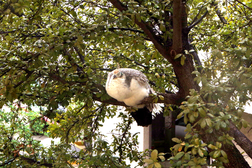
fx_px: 525
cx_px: 126
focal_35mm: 75
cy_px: 84
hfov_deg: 27.0
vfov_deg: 18.2
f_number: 6.3
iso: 200
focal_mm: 50
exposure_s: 1/60
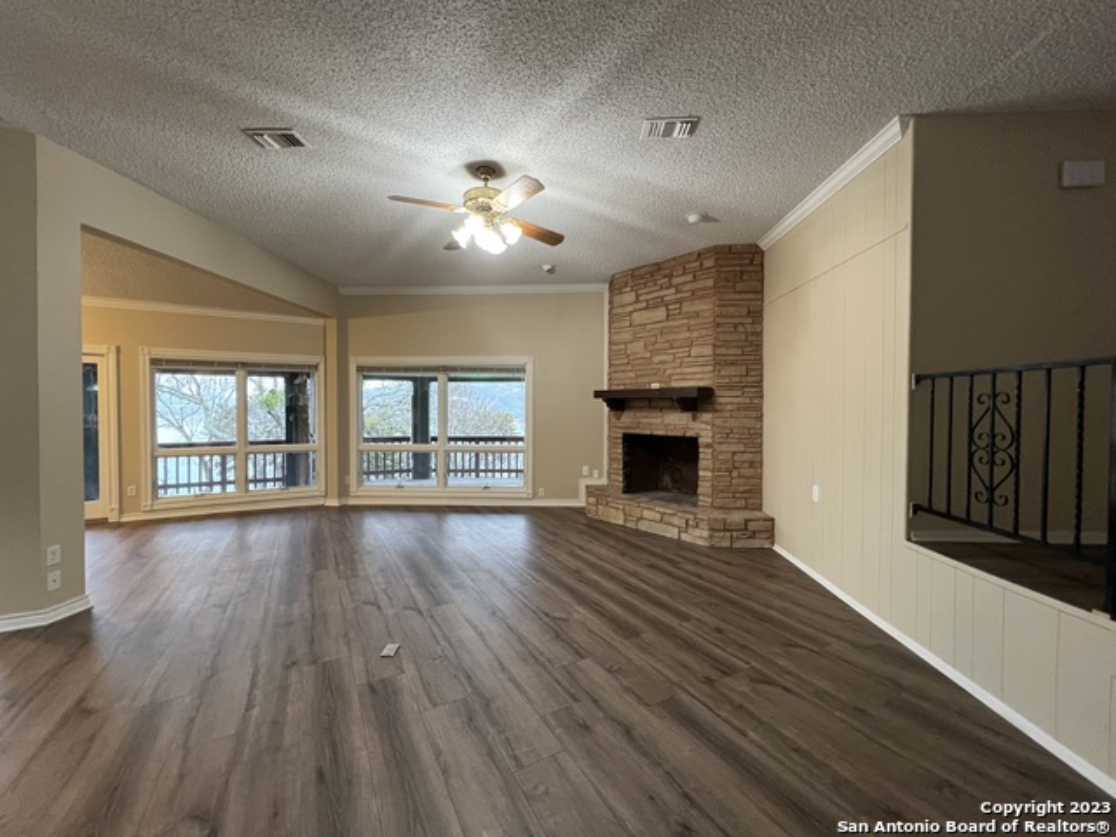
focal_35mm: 13
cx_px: 558
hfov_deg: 106.2
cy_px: 418
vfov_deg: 89.9
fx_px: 419
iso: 320
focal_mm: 1.57
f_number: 1.8
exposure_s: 1/60
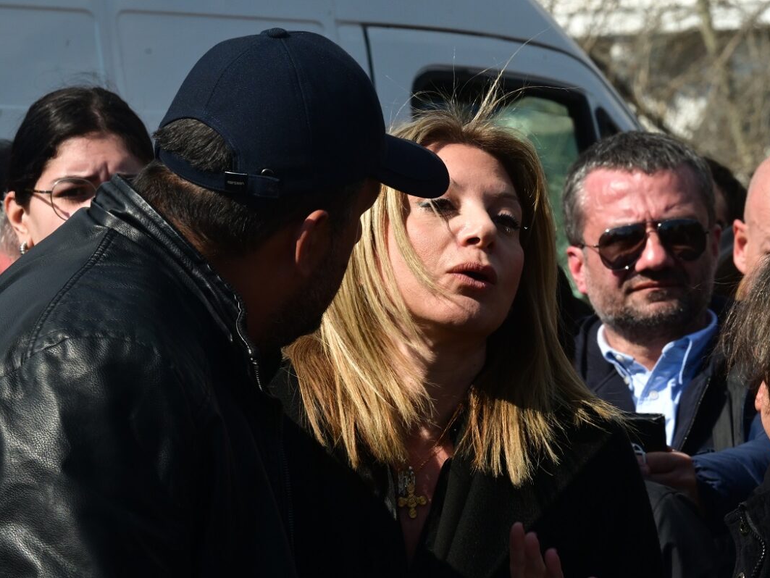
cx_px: 388
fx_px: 5963
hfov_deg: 7.4
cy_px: 289
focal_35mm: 268
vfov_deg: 5.5
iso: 800
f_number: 16
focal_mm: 165
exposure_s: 1/640
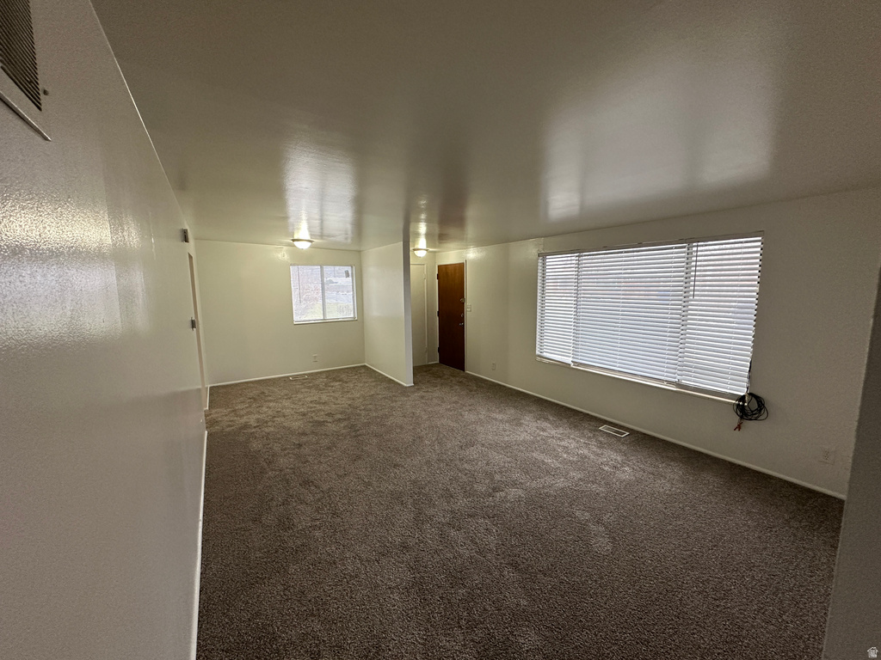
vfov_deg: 85.7
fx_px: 356
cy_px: 330
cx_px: 440
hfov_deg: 102.1
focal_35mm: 14
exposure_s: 1/120
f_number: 2.2
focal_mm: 2.22
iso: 250
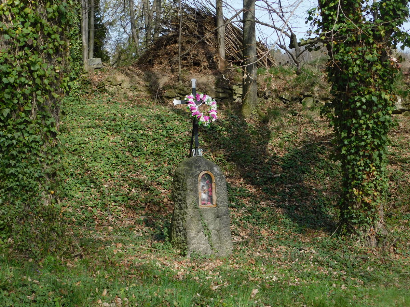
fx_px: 604
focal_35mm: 51
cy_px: 154
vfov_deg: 28.6
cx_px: 205
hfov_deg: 37.5
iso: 125
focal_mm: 9
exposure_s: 1/640
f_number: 3.8
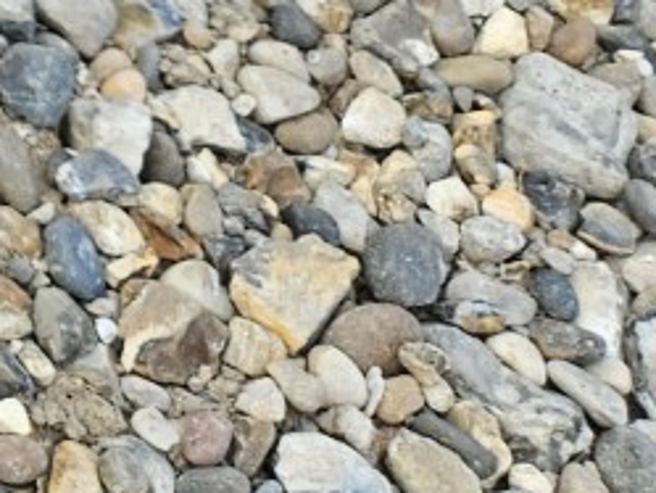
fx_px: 2522
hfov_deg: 11.1
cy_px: -749
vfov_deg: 9.7
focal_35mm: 133
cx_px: -1141
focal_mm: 5.4
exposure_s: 1/100
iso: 32
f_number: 1.8
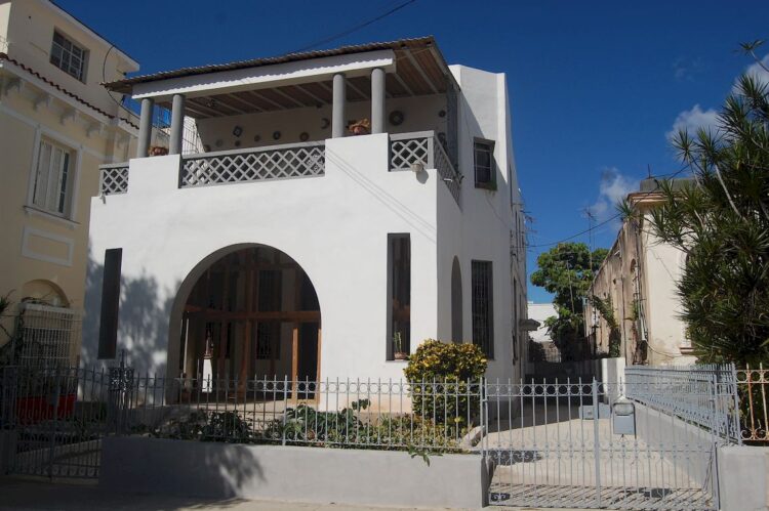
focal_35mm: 27
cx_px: 384
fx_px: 576
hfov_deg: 67.4
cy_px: 256
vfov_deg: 47.9
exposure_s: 1/1600
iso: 200
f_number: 6.3
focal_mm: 18
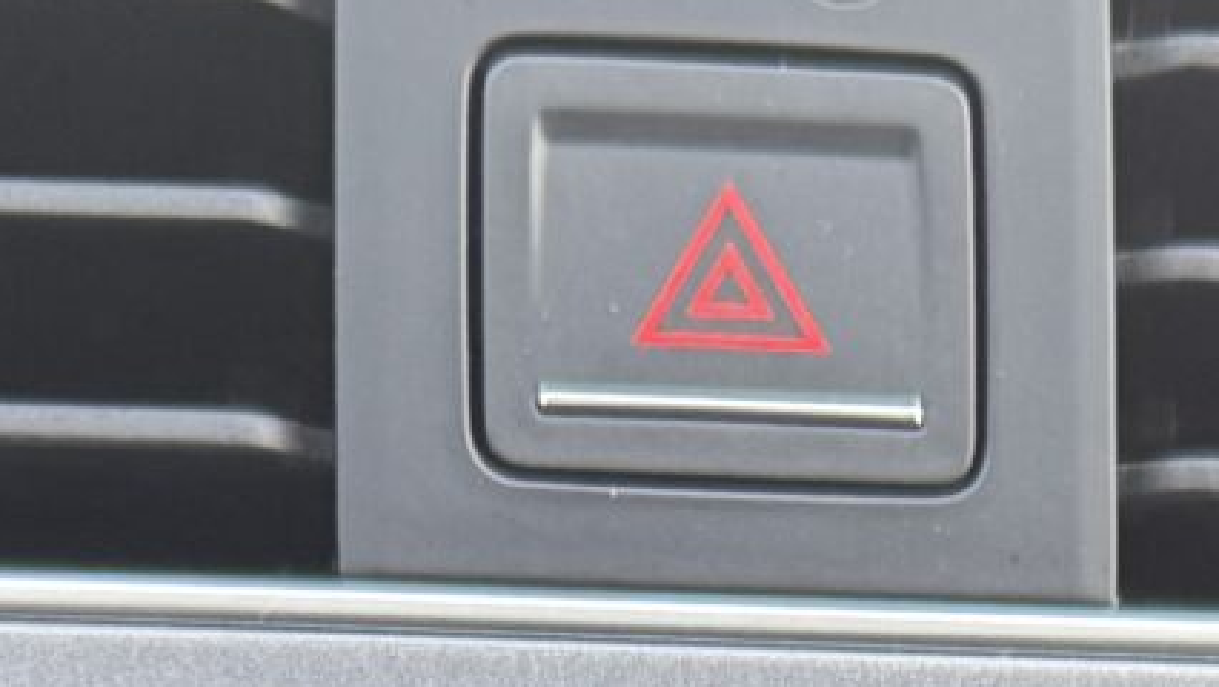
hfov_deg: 13.6
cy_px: 2648
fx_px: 5077
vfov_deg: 6.4
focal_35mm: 157
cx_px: 950
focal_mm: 6.76
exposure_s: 1/121
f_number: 1.78
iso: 160
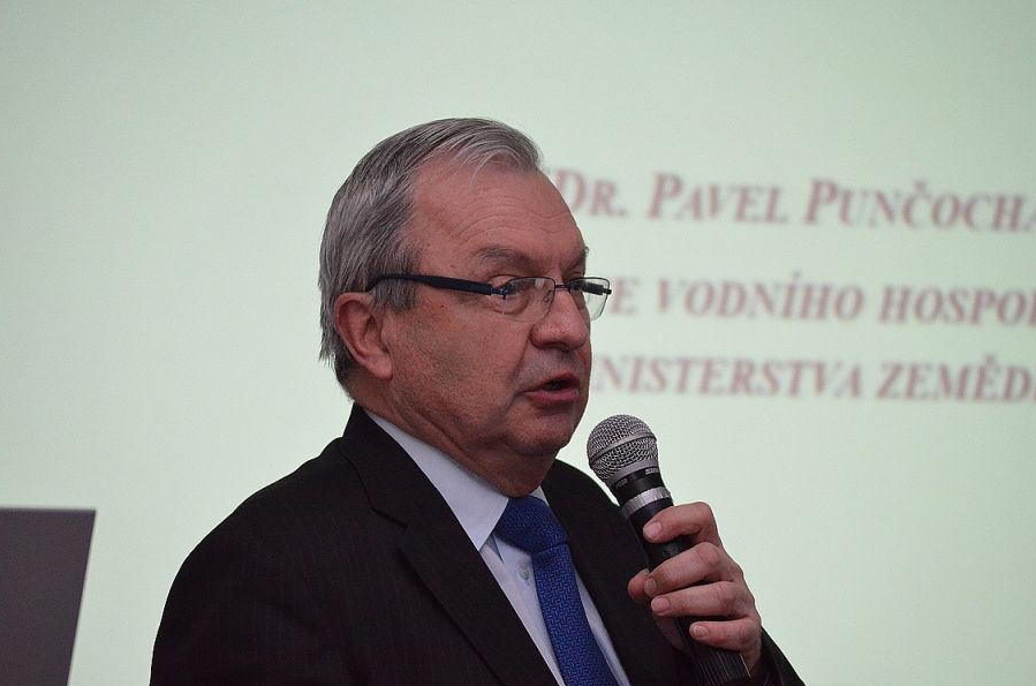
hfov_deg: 10.1
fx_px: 5886
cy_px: 372
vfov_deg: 6.7
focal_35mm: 205
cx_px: 506
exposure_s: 1/60
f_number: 4.8
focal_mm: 120
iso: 3200
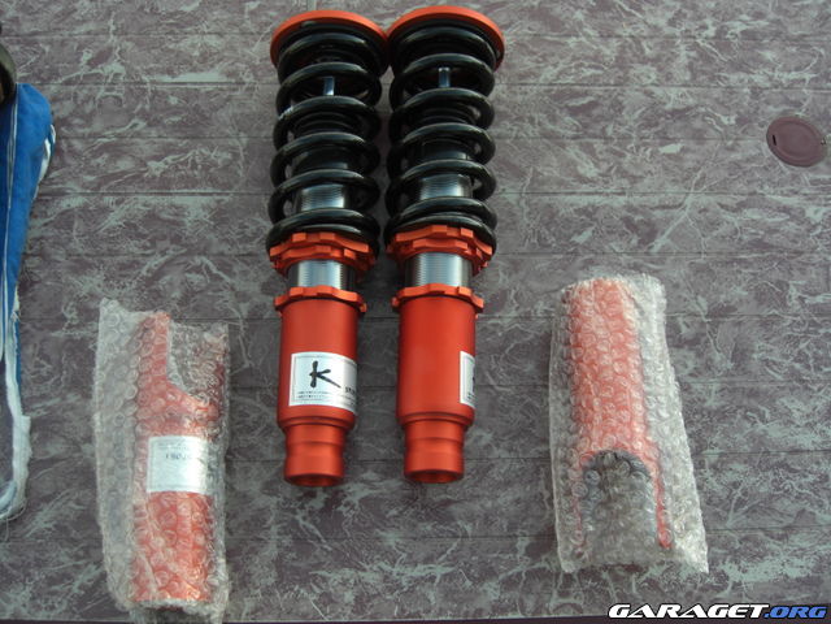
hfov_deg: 49.0
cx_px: 416
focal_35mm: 38
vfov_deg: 37.7
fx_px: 912
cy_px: 312
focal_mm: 7.9
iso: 80
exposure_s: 1/250
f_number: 2.8
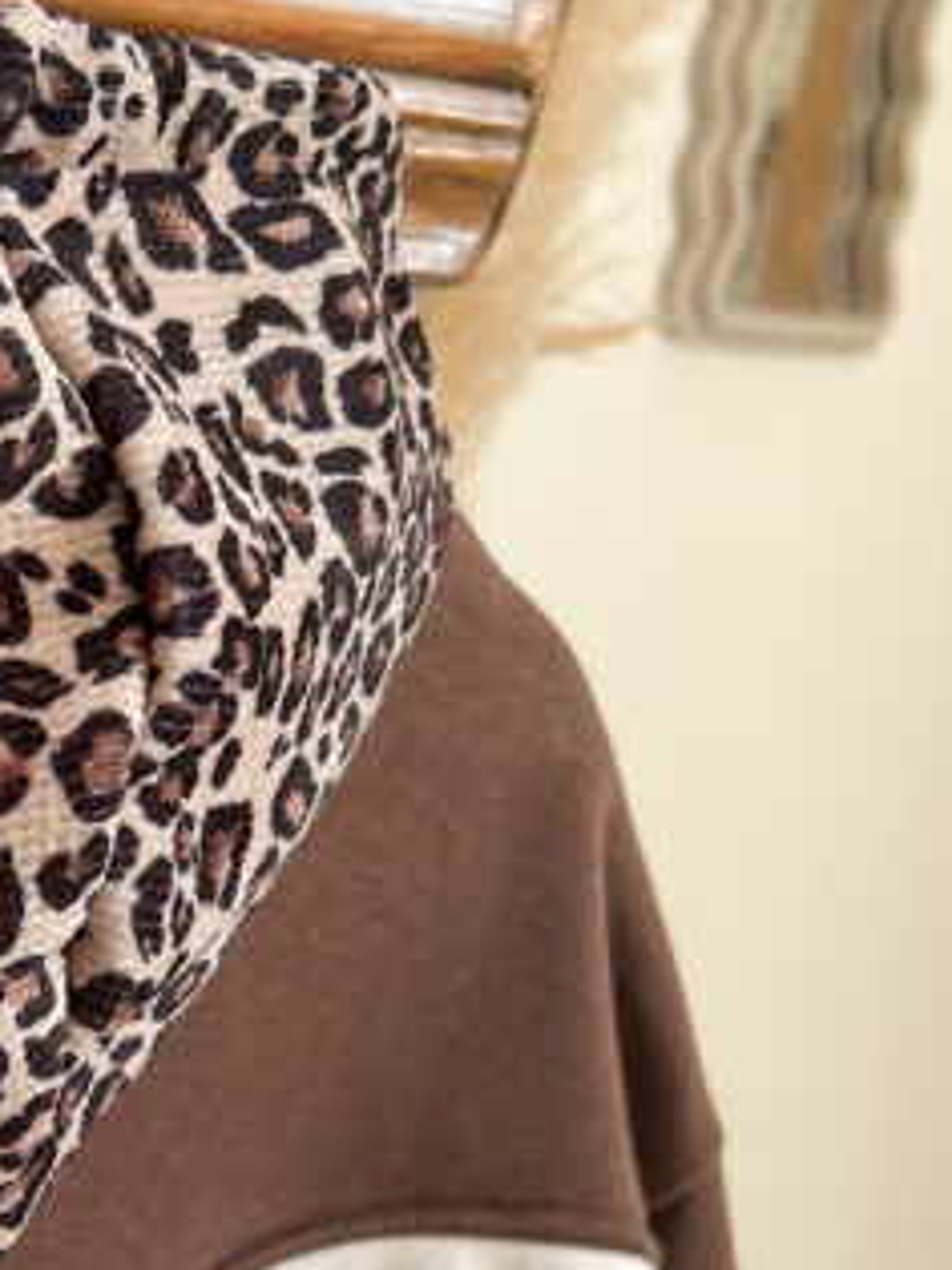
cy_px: 927
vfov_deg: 29.0
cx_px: -182
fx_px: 2422
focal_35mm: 66
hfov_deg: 20.8
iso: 100
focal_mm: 5.7
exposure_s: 1/120
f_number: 1.5
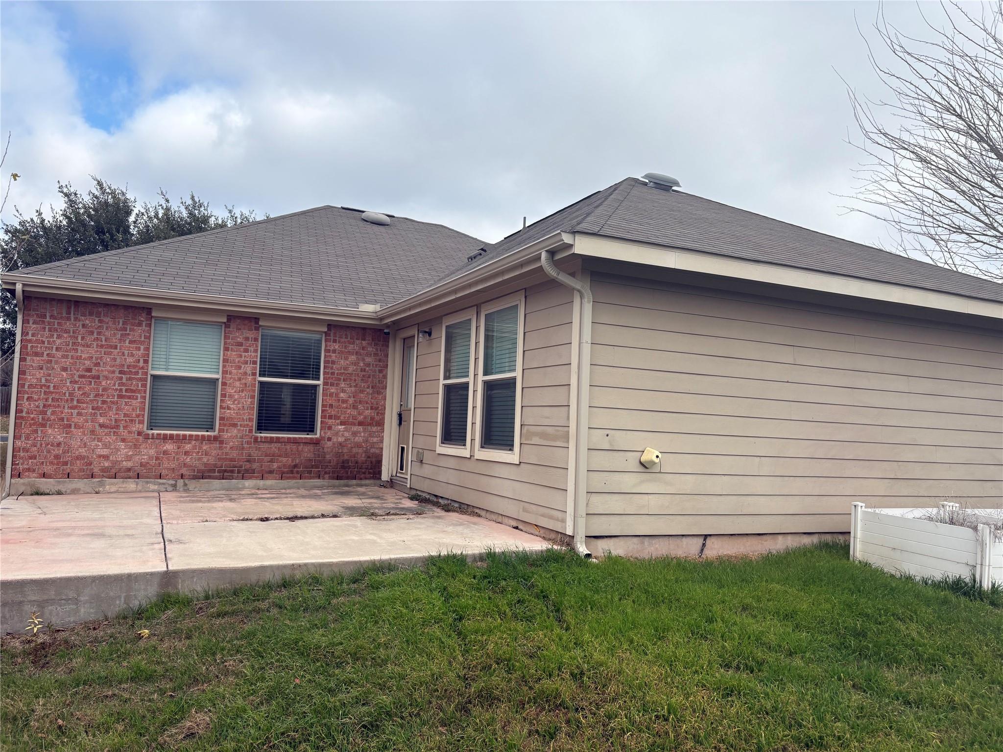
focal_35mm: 26
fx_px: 753
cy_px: 376
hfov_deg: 67.3
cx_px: 502
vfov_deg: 53.1
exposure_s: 1/2364
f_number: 1.6
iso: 50
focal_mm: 5.96
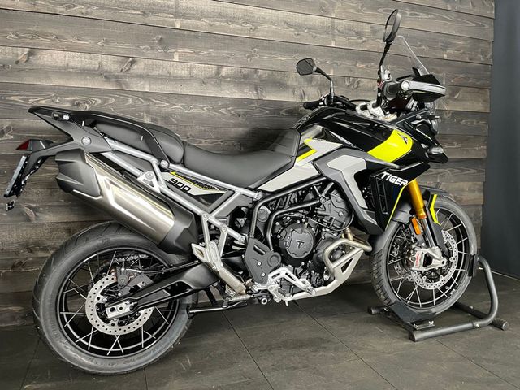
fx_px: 391
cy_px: 195
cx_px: 260
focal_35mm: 26
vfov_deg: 53.1
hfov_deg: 67.3
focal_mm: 4.2
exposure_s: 1/50
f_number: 1.6
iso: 250
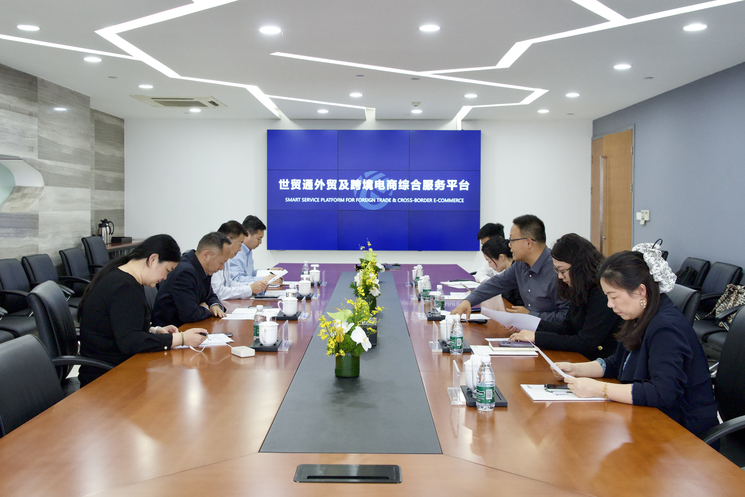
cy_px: 248
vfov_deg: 43.6
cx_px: 372
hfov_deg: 61.9
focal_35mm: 30
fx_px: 621
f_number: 7.1
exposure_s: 1/160
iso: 8000
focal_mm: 30
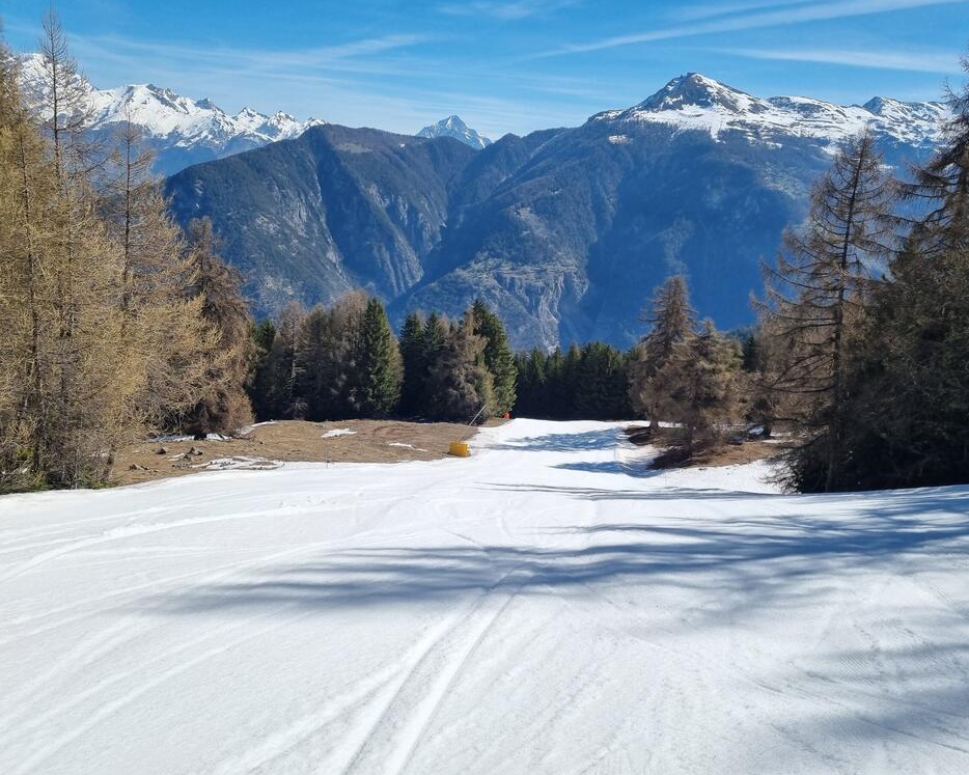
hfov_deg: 62.2
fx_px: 803
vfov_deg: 51.5
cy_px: 380
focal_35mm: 28
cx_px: 518
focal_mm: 5.4
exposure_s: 1/4320
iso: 50
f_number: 1.8
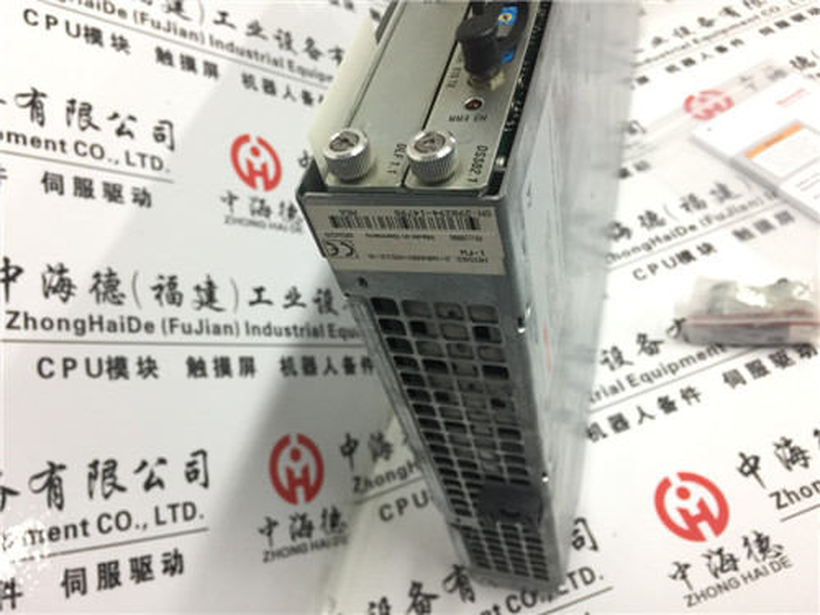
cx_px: 410
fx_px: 687
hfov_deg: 61.7
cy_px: 308
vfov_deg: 48.2
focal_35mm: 29
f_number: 2.2
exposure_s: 1/33
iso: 125
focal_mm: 4.15
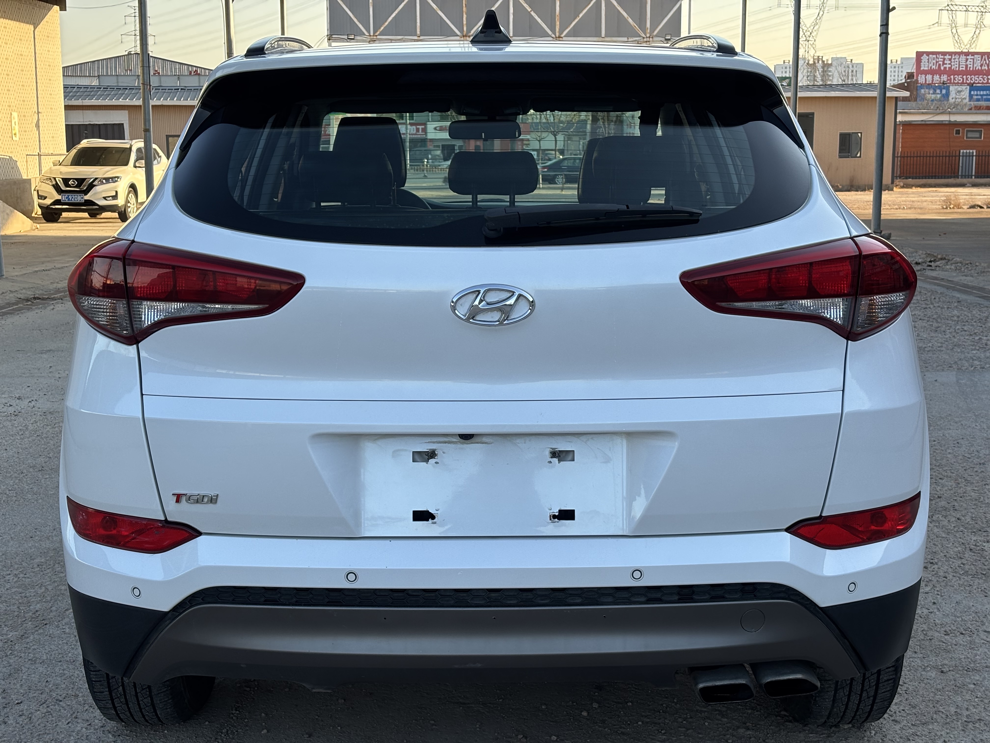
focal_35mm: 52
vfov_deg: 28.0
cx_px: 495
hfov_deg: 36.8
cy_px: 372
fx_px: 1487
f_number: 1.6
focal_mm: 5.96
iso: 32
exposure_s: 1/419
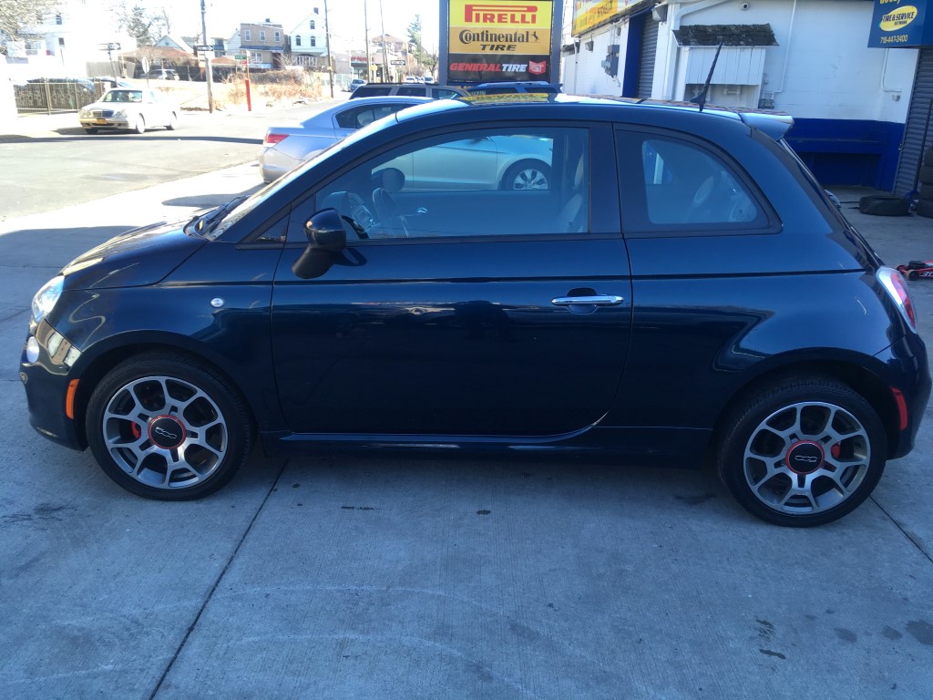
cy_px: 350
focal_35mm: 29
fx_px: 782
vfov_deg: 48.2
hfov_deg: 61.7
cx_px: 466
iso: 25
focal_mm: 4.15
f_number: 2.2
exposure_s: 1/145
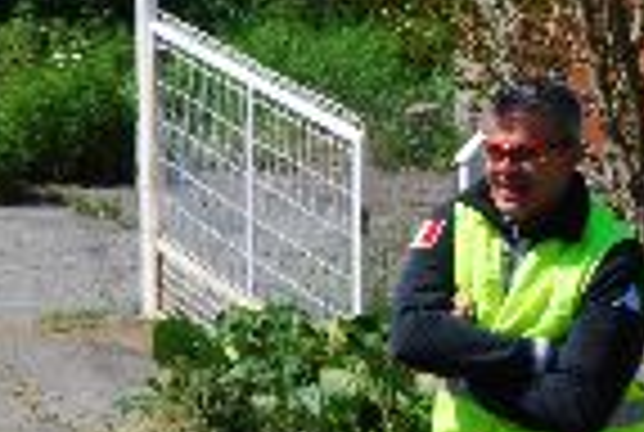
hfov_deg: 6.3
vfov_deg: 4.3
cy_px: 601
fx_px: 5736
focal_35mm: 320
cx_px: -315
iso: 100
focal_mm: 68
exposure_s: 1/125
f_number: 10
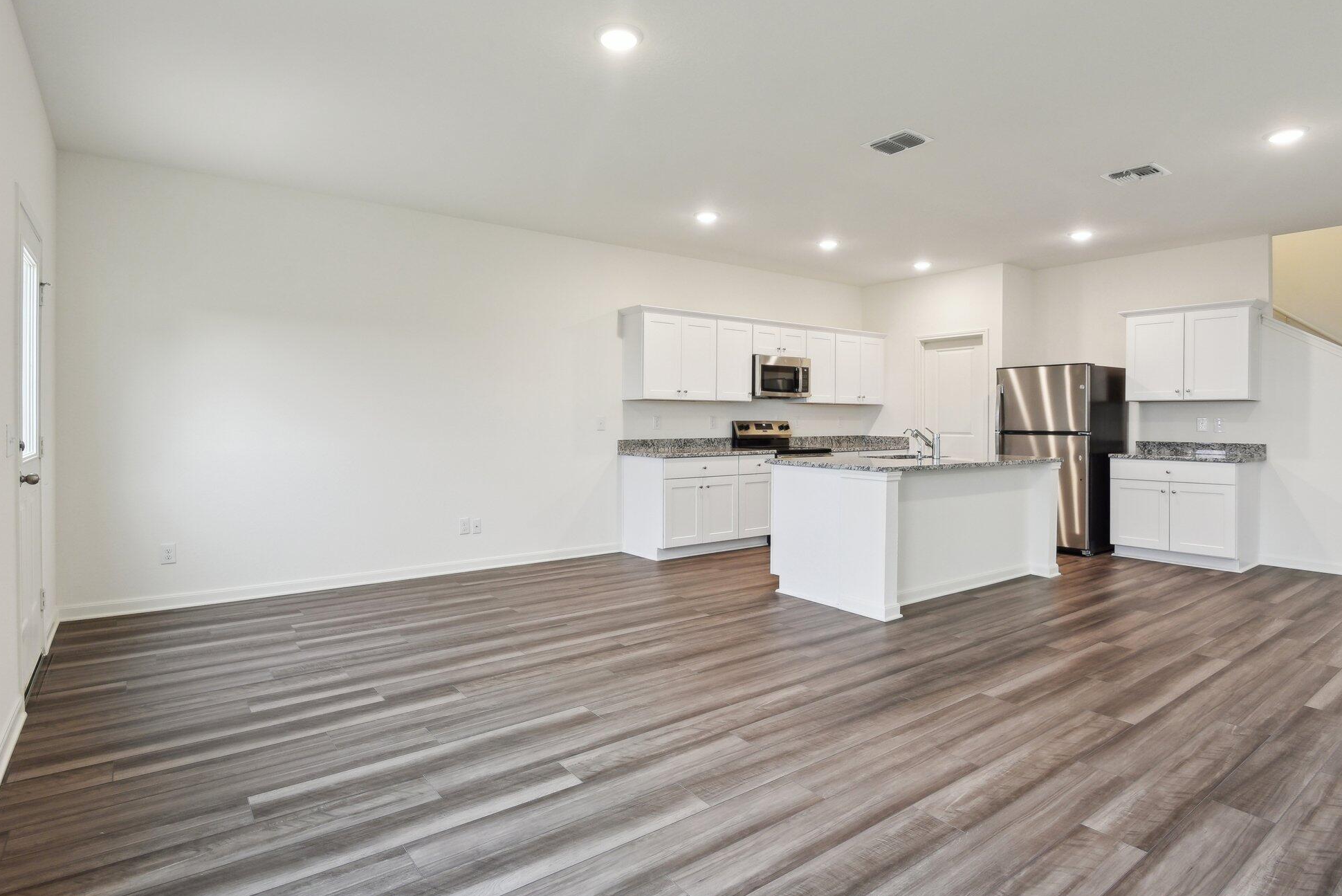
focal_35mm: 19
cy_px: 426
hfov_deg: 86.9
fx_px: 709
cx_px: 671
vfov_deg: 64.6
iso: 1100
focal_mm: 18
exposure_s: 1/20
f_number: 8
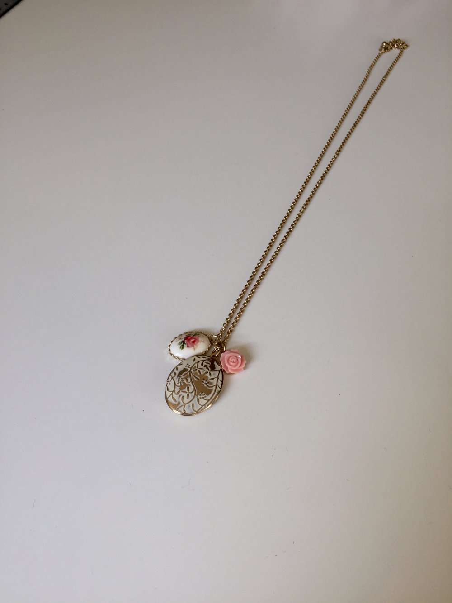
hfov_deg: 48.2
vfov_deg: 61.7
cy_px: 302
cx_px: 226
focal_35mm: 29
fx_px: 505
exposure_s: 1/117
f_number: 2.2
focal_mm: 4.15
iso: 32
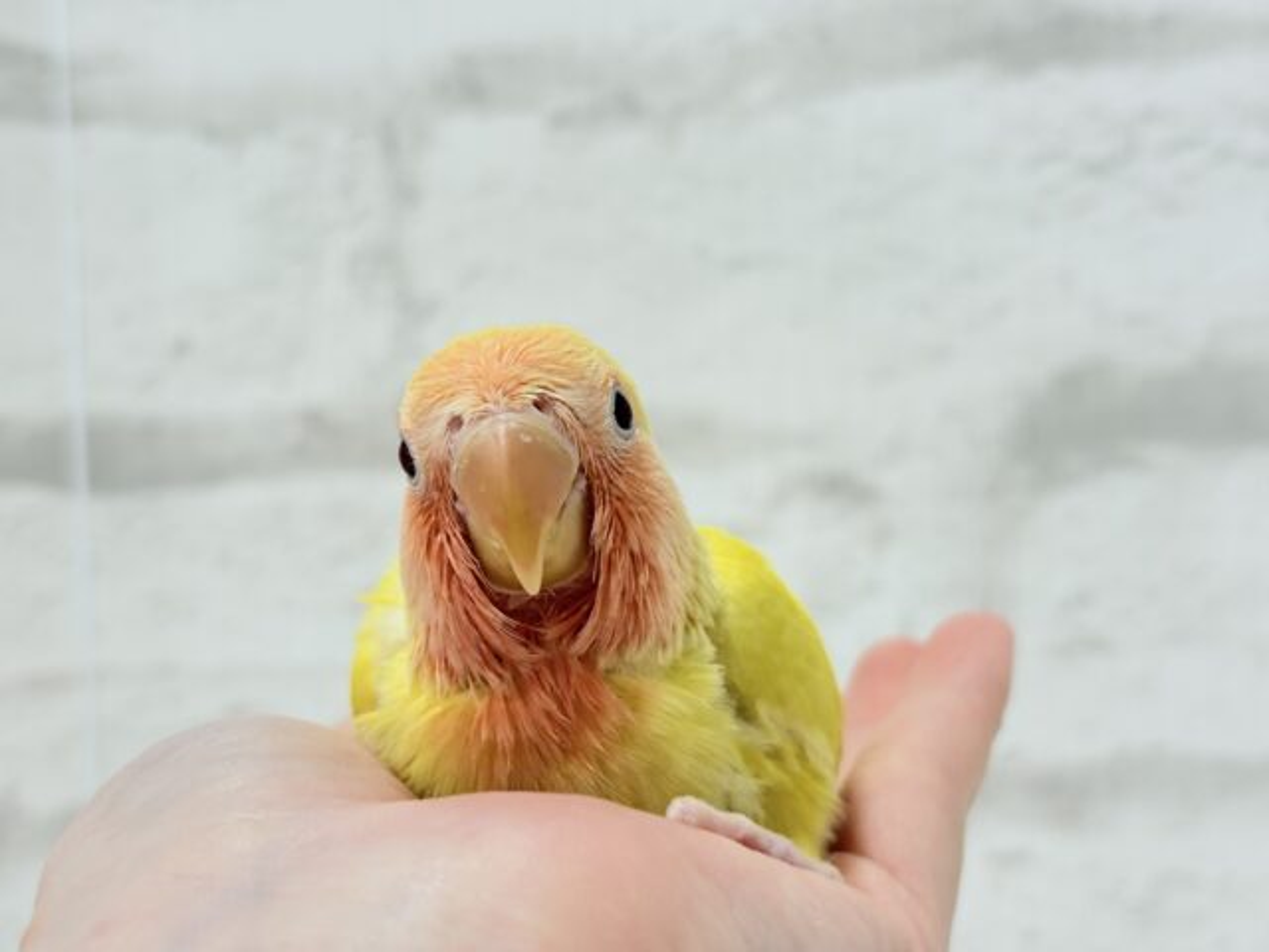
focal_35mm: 52
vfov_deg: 28.0
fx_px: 1906
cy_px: 476
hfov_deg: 36.8
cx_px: 634
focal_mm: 5.96
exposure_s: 1/50
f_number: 1.6
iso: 40
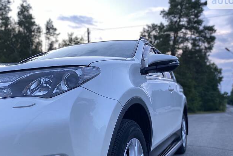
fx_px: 227
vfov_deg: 37.5
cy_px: 102
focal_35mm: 35
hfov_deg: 54.4
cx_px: 116
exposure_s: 1/120
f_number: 1.8
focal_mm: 4.2
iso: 125
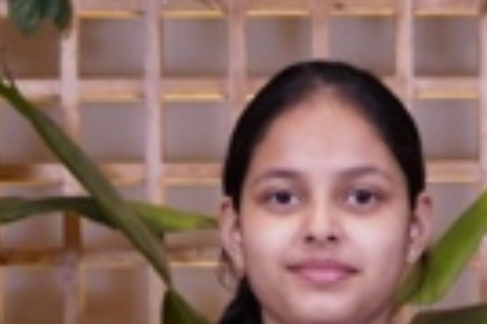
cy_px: 461
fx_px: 2175
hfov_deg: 12.8
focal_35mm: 161
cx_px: 327
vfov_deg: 8.3
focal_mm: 32
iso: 500
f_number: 5
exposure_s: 1/125
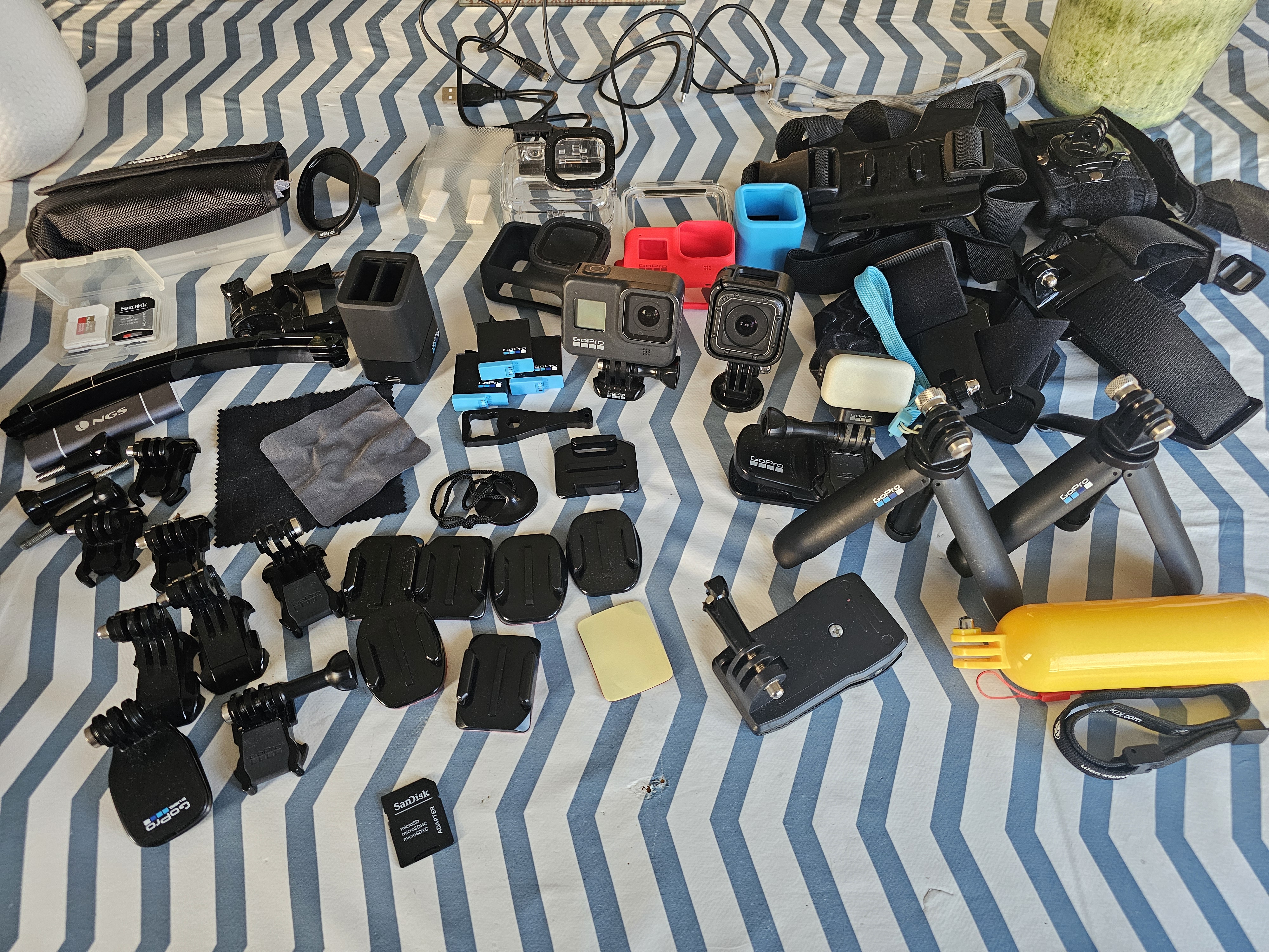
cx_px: 634
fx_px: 843
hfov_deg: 73.9
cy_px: 476
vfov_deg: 58.9
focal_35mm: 23
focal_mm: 6.3
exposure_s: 1/100
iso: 640
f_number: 1.7
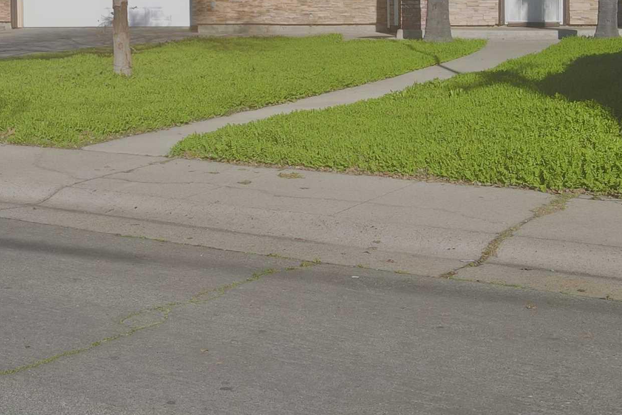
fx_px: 1071
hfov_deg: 32.3
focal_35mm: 62
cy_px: 74
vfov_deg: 21.6
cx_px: 256
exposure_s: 1/500
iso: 100
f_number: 2.8
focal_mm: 4.5
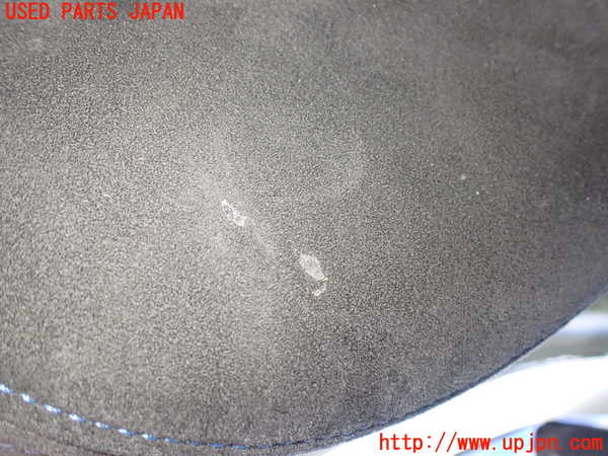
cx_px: 304
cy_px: 228
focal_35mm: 30
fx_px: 527
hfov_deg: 60.0
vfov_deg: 46.8
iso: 800
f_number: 2.3
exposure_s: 1/40
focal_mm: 5.4
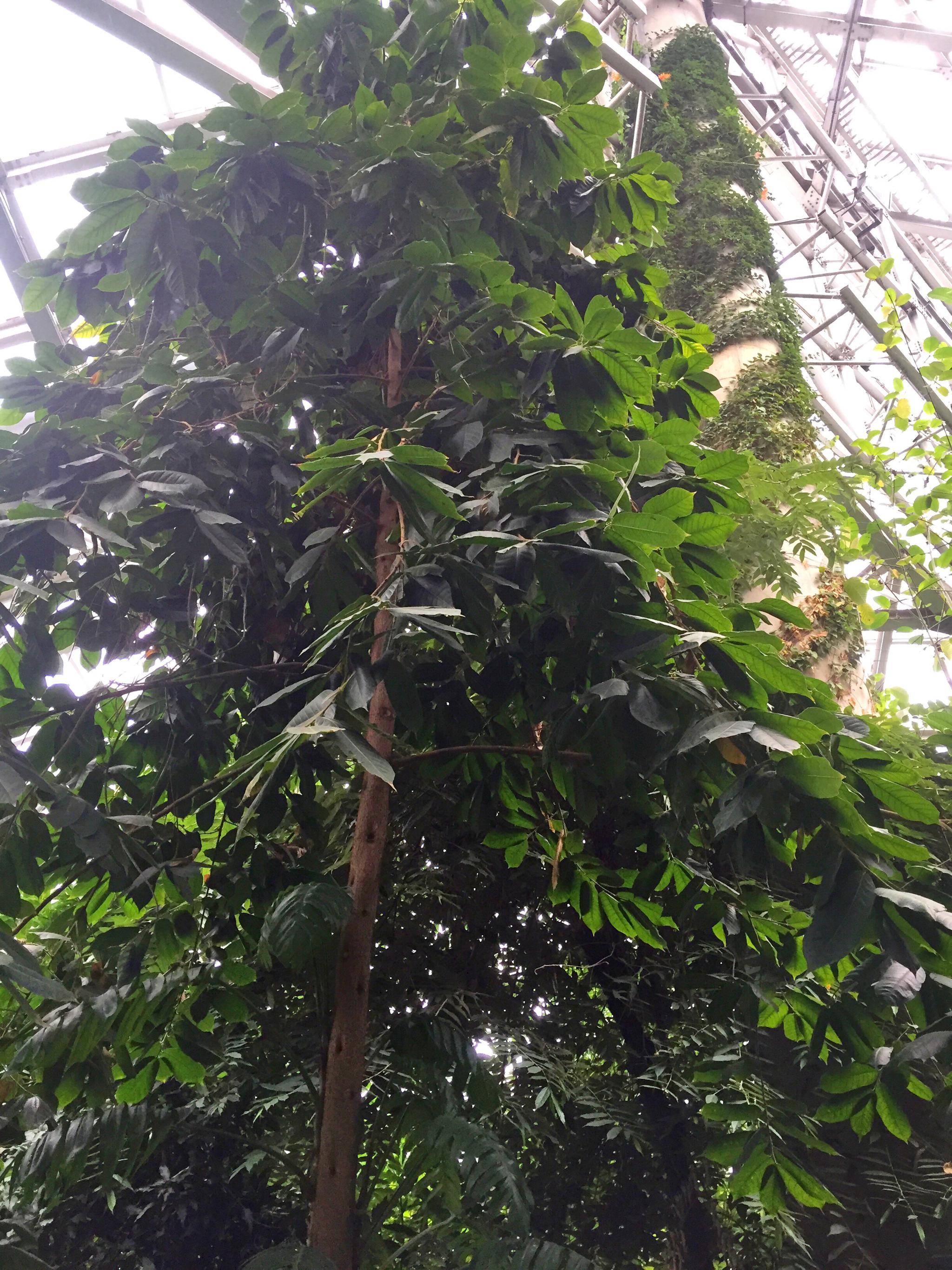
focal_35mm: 29
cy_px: 635
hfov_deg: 48.2
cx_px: 476
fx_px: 1063
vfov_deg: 61.7
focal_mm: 4.15
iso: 80
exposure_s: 1/33
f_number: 2.2
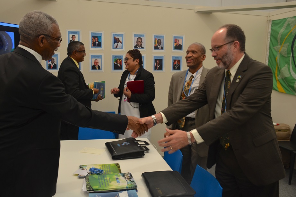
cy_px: 98
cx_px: 148
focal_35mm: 33
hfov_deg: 57.2
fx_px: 271
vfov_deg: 40.0
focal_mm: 22
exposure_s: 1/125
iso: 400
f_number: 5.6
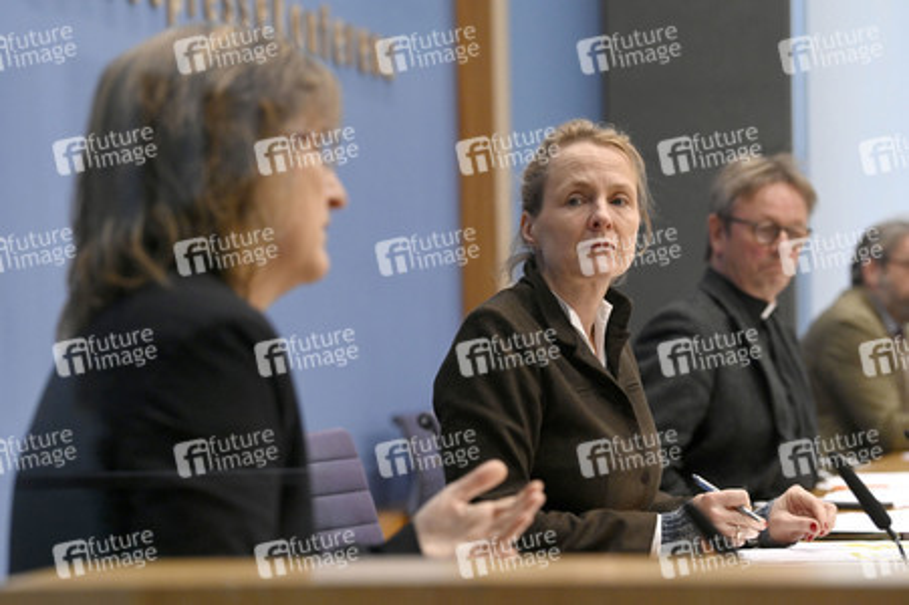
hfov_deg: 16.8
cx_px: 454
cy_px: 302
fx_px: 3078
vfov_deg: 11.2
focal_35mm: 122
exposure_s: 1/800
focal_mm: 122
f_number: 5
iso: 5000
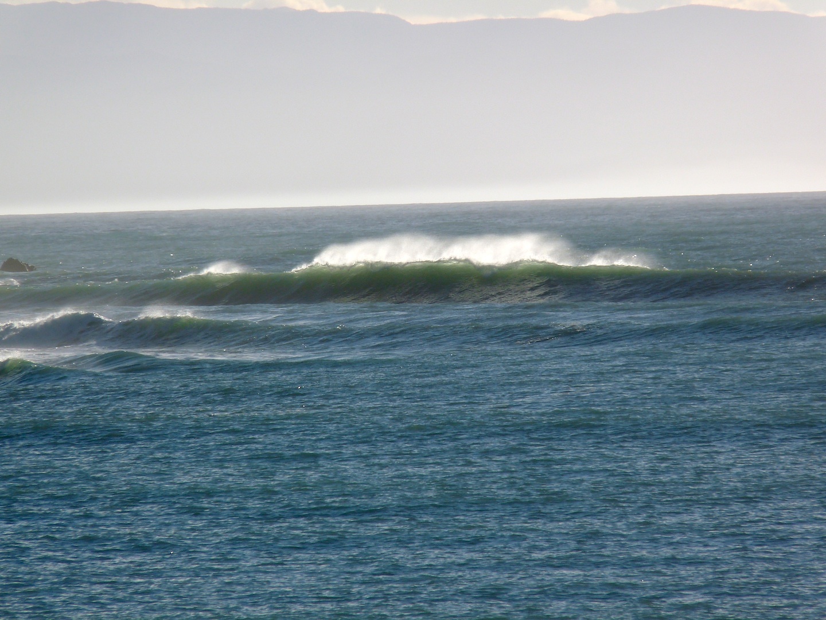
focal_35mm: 428
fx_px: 10213
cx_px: 413
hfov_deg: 4.6
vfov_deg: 3.5
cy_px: 310
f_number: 8
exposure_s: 1/800
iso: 100
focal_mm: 76.1
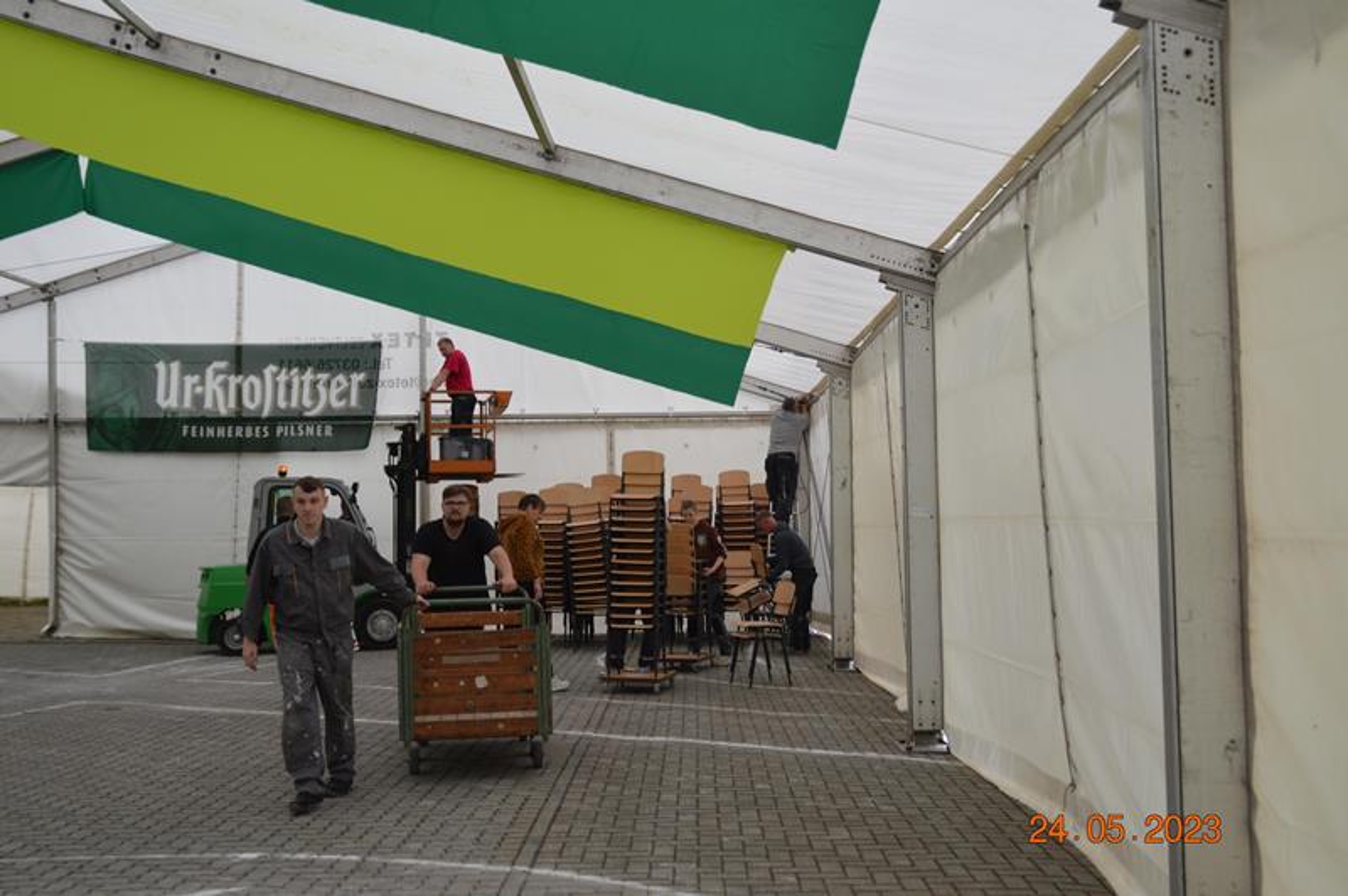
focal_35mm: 38
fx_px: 1403
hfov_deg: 51.3
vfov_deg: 35.4
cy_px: 448
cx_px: 674
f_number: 5
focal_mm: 25
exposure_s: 1/200
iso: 200
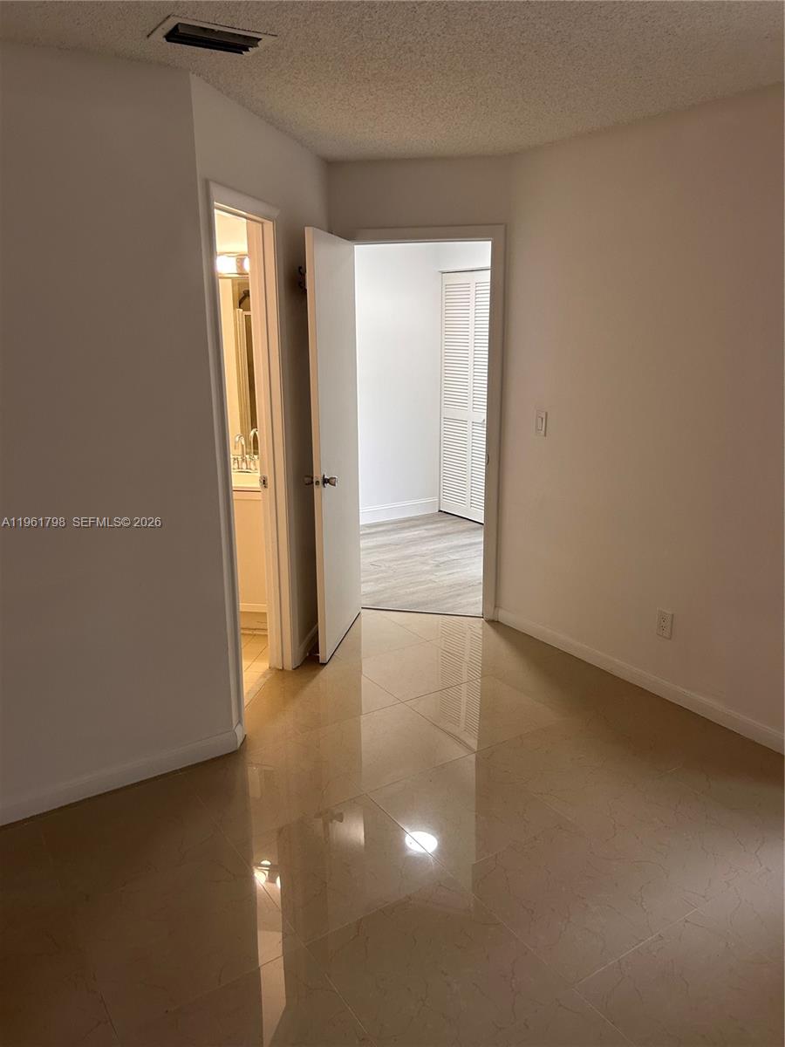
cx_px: 392
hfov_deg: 53.1
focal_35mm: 26
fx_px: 786
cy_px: 524
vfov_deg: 67.3
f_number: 1.5
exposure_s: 1/120
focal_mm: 5.7
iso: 125
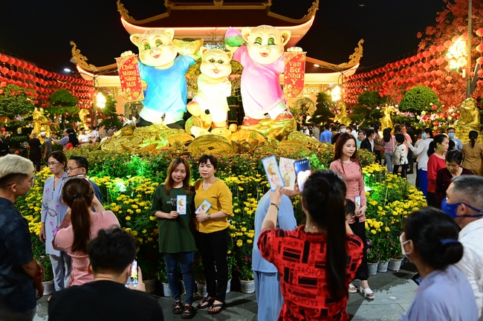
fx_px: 429
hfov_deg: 58.8
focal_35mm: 32
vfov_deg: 41.0
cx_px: 242
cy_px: 160
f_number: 4
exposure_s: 1/80
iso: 5000
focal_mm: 32
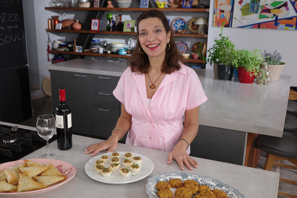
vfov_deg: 33.4
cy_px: 99
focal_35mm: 40
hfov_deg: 48.5
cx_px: 148
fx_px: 330
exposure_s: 1/160
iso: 800
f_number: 3.5
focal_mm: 26
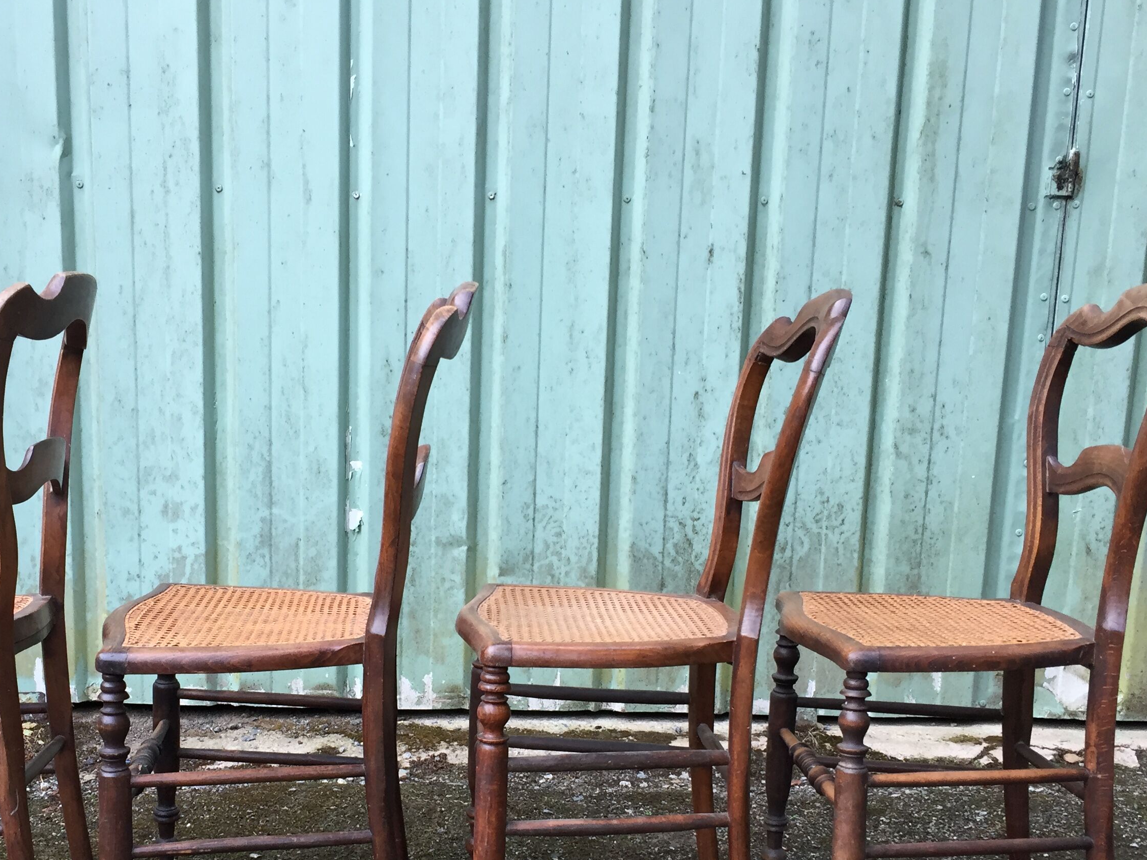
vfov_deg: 33.9
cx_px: 466
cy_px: 601
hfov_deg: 44.6
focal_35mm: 42
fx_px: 1392
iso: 32
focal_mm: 4.15
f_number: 2.2
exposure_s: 1/33
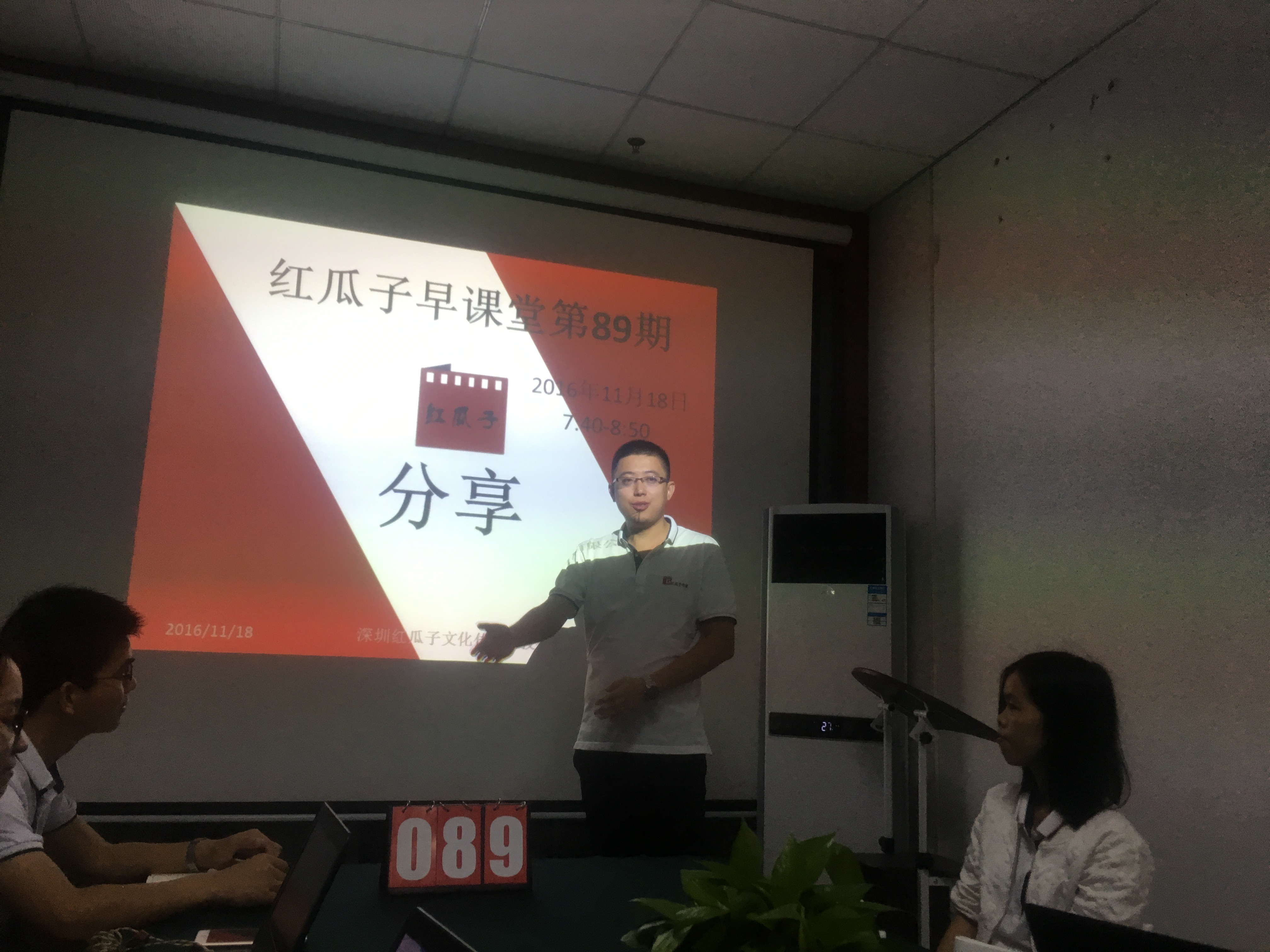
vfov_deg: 48.2
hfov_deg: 61.7
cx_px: 635
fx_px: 1064
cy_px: 476
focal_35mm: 29
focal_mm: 4.15
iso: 40
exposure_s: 1/33
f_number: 2.2
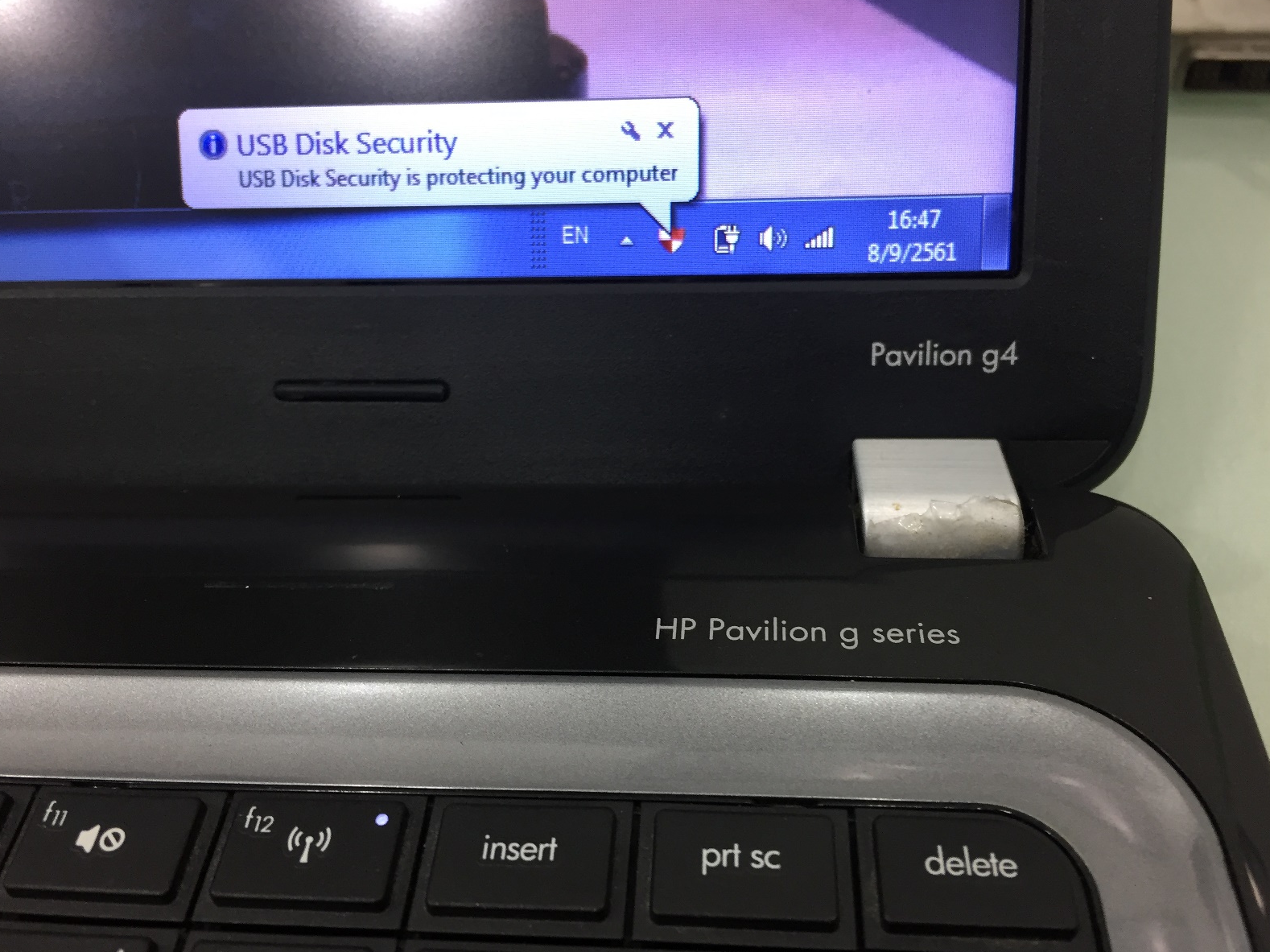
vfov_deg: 46.8
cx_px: 621
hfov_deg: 60.0
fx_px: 1100
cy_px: 471
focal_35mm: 30
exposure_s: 1/33
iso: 100
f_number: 2.2
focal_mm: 4.15
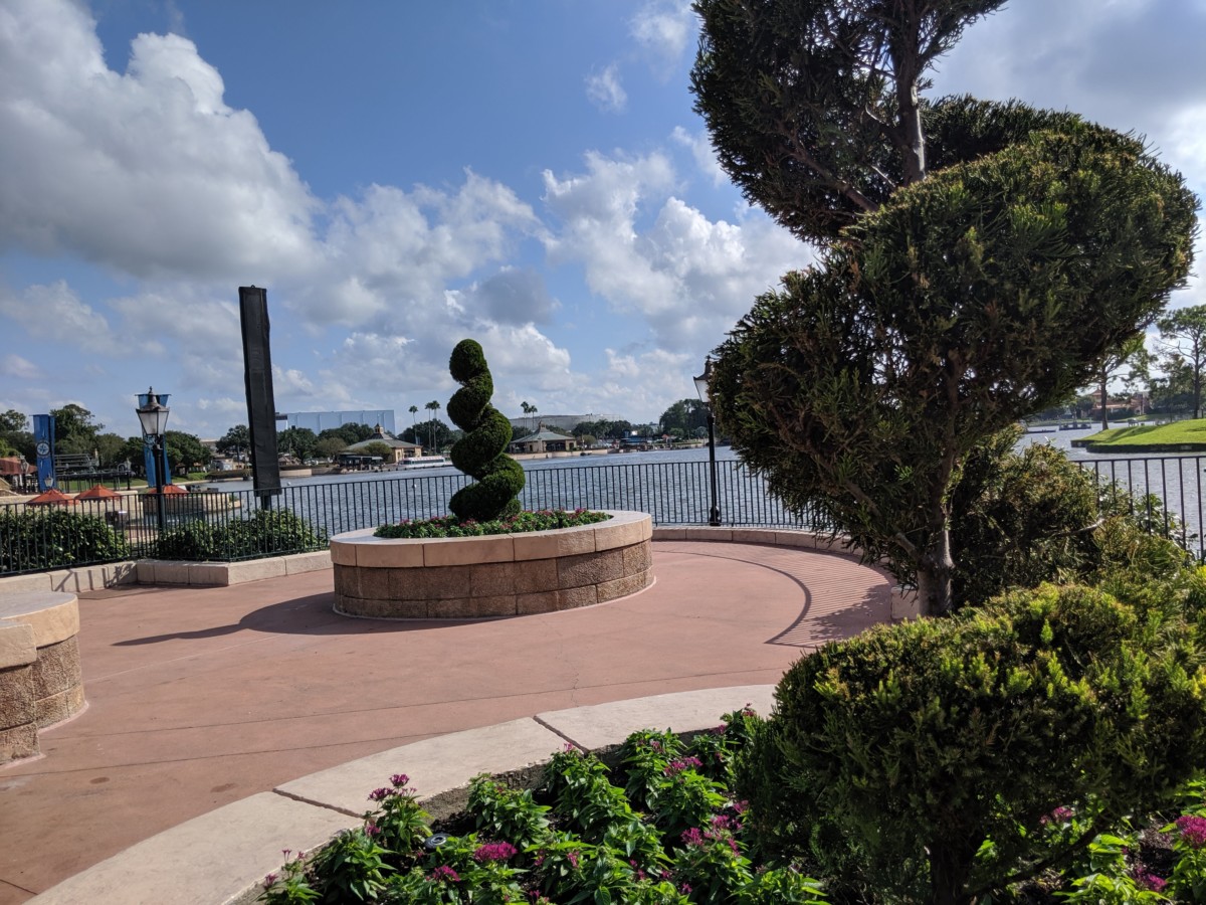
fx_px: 941
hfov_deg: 65.3
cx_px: 603
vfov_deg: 51.4
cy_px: 452
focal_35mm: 27
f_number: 1.8
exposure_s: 1/4695
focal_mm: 4.44
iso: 60
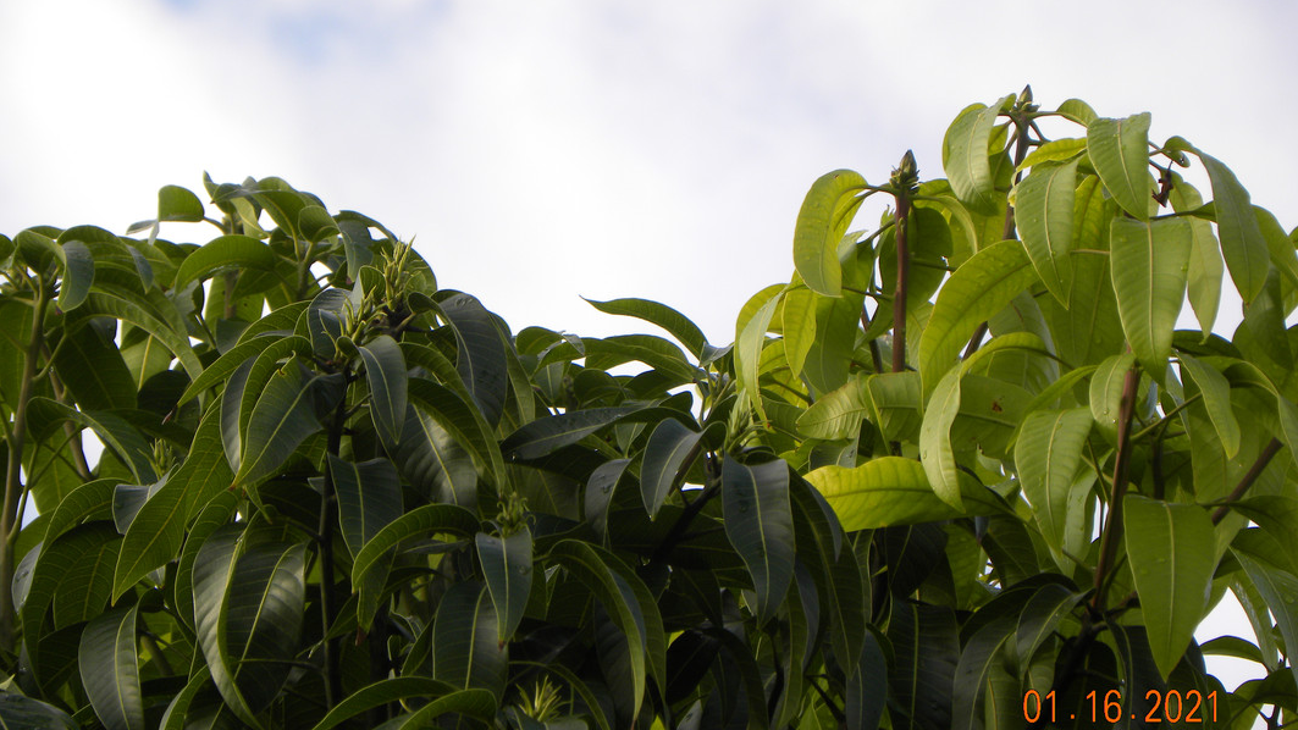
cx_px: 650
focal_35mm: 270
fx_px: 9293
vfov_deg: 4.5
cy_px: 320
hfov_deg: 8.0
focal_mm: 44
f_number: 4.5
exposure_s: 1/160
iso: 64
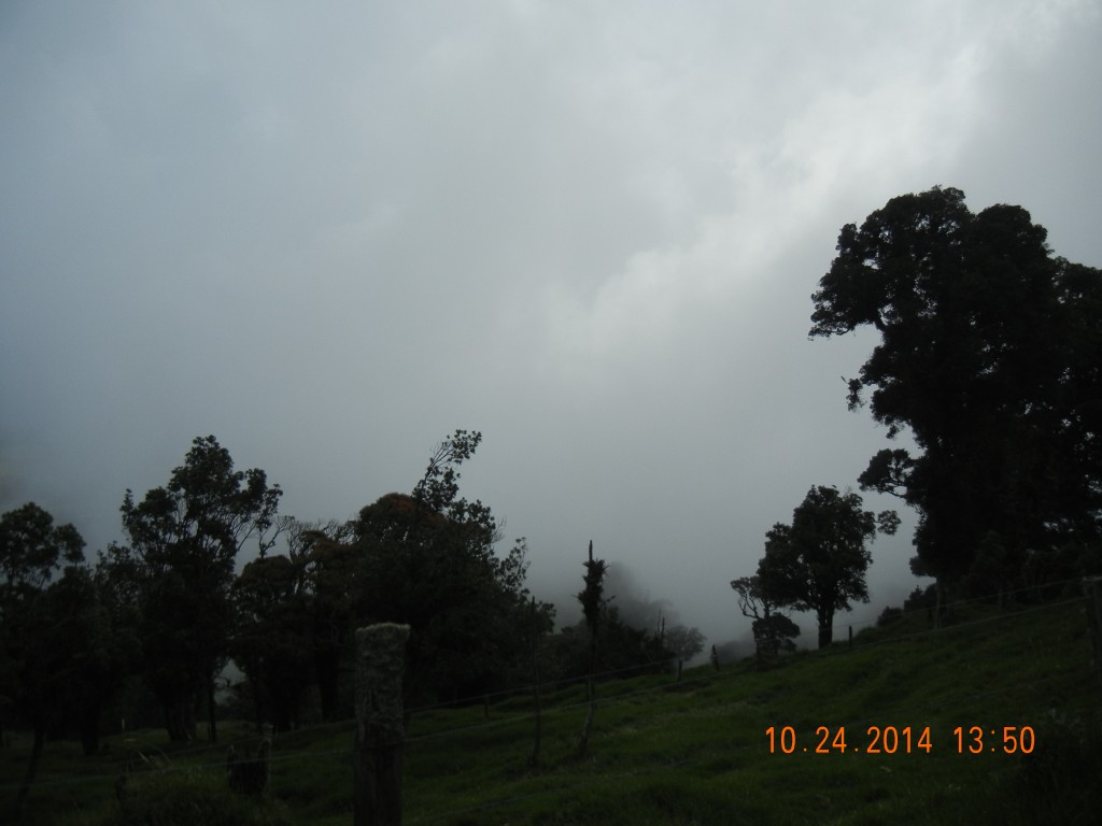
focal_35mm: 30
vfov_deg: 46.8
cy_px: 413
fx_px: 955
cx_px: 551
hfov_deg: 60.0
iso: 160
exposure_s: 1/682
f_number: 7
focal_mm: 5.4
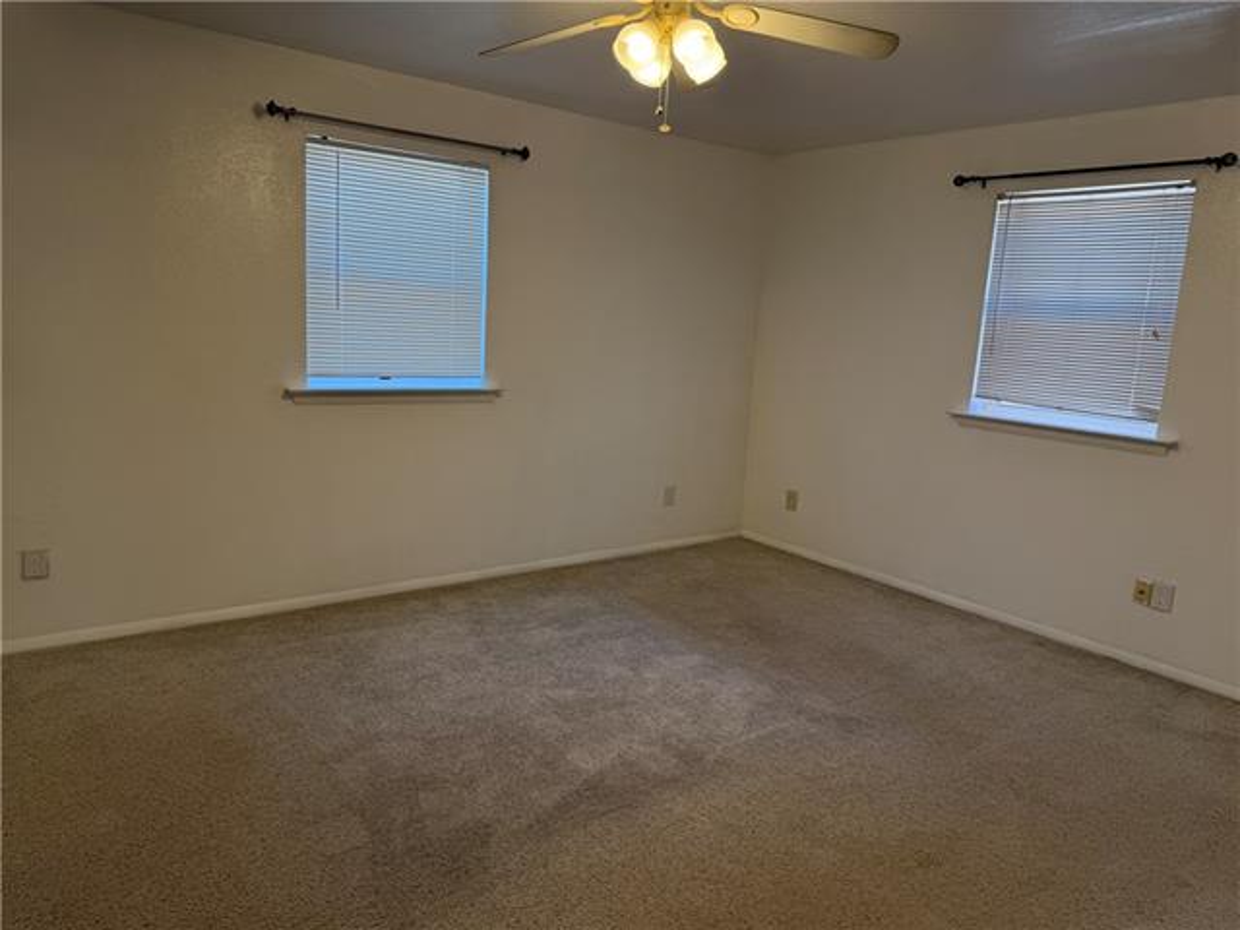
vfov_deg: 56.8
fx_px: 860
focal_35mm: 24
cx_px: 620
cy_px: 465
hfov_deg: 71.6
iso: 80
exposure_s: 1/120
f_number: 1.78
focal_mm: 6.76
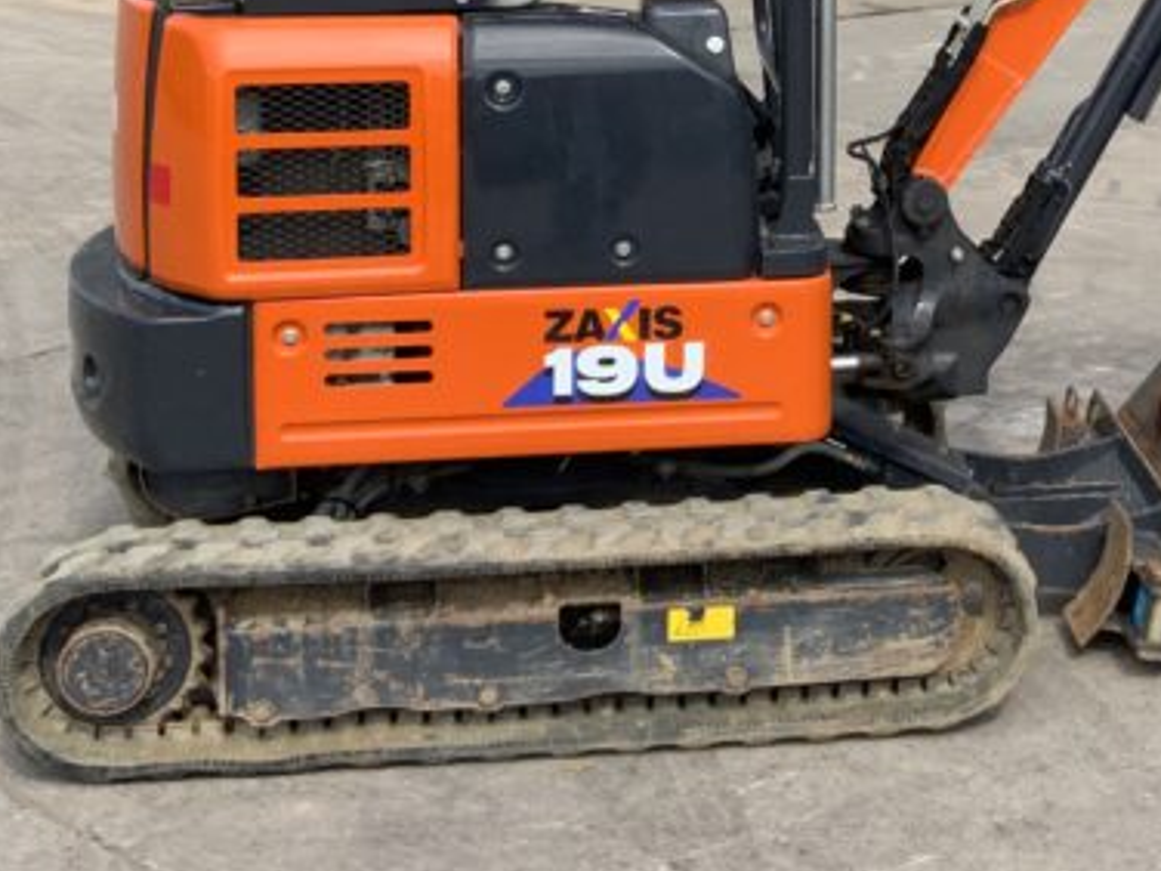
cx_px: 1170
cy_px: -19
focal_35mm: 79
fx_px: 2650
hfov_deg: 23.6
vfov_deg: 18.2
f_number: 1.8
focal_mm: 3
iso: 16
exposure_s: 1/1311
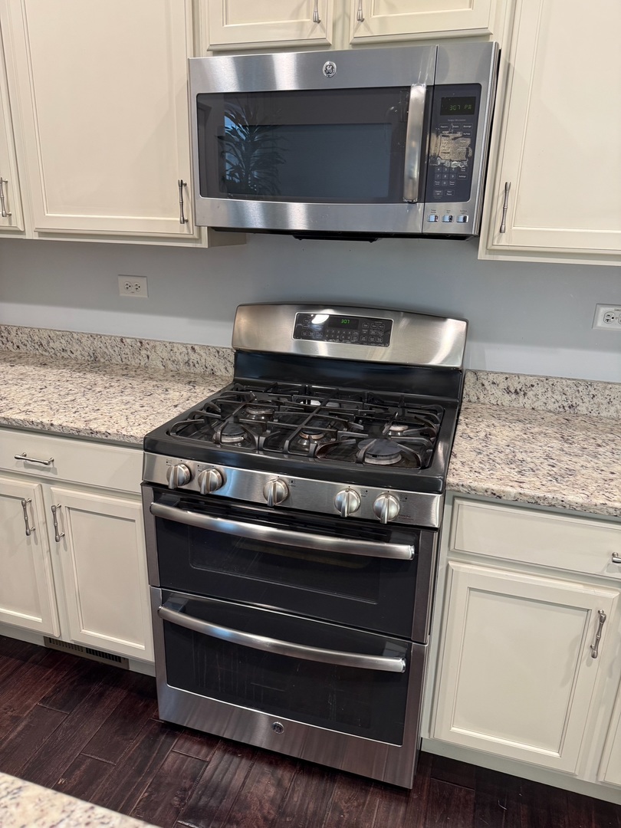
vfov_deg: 71.6
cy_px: 414
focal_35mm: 24
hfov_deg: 56.8
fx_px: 574
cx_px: 310
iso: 200
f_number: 1.78
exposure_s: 1/60
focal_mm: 6.76
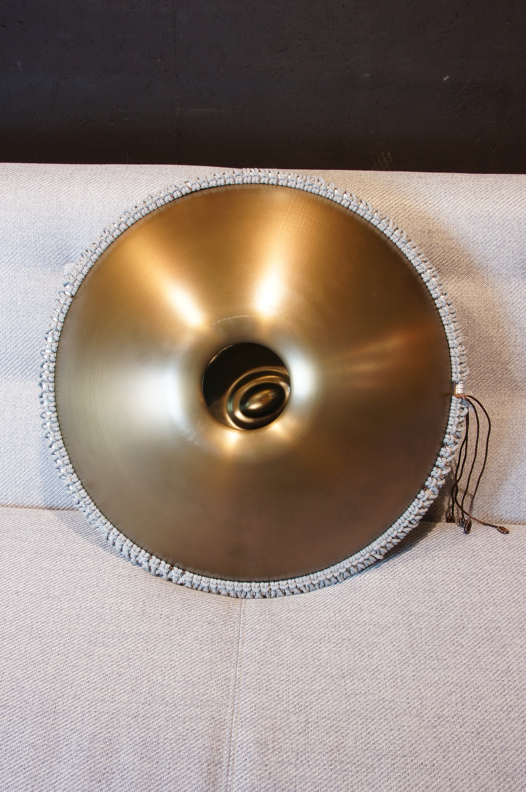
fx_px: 923
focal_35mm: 42
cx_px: 263
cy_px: 396
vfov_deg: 46.4
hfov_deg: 31.8
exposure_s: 1/1.67
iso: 100
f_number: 9
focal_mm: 28
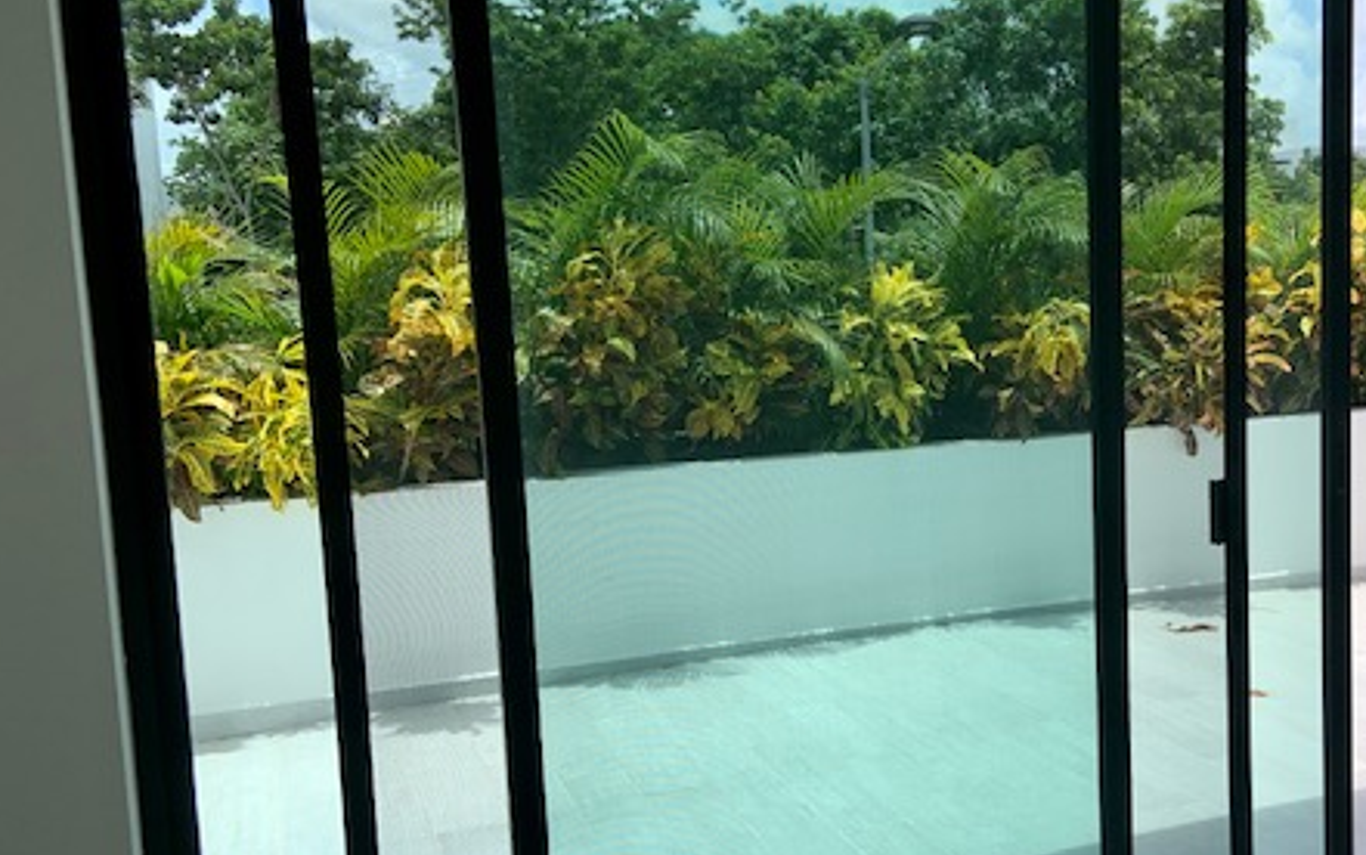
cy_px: 474
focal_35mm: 40
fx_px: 1490
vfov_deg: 32.0
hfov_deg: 48.2
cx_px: 942
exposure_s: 1/1634
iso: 25
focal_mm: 4.25
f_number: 1.8
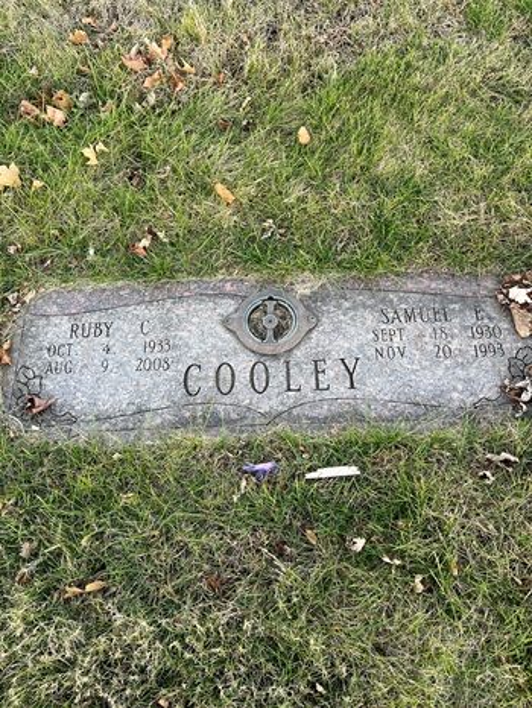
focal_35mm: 26
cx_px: 266
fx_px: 532
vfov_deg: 67.3
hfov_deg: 53.1
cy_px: 354
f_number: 1.6
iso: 125
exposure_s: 1/121
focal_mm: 5.1
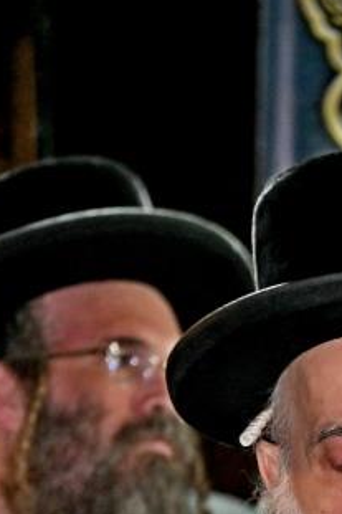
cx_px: 488
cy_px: 813
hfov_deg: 3.5
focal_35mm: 395
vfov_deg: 5.2
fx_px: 5635
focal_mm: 120
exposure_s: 1/160
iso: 1600
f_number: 4
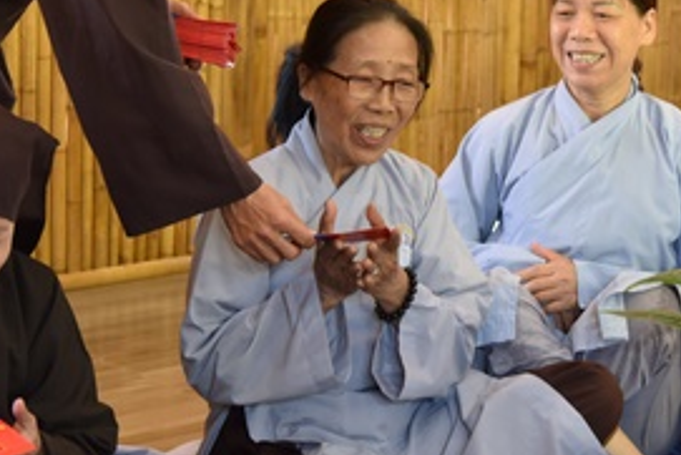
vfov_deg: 10.3
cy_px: -5
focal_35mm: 132
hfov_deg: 15.5
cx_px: 500
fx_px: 2498
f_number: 4
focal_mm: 55
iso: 1400
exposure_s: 1/60
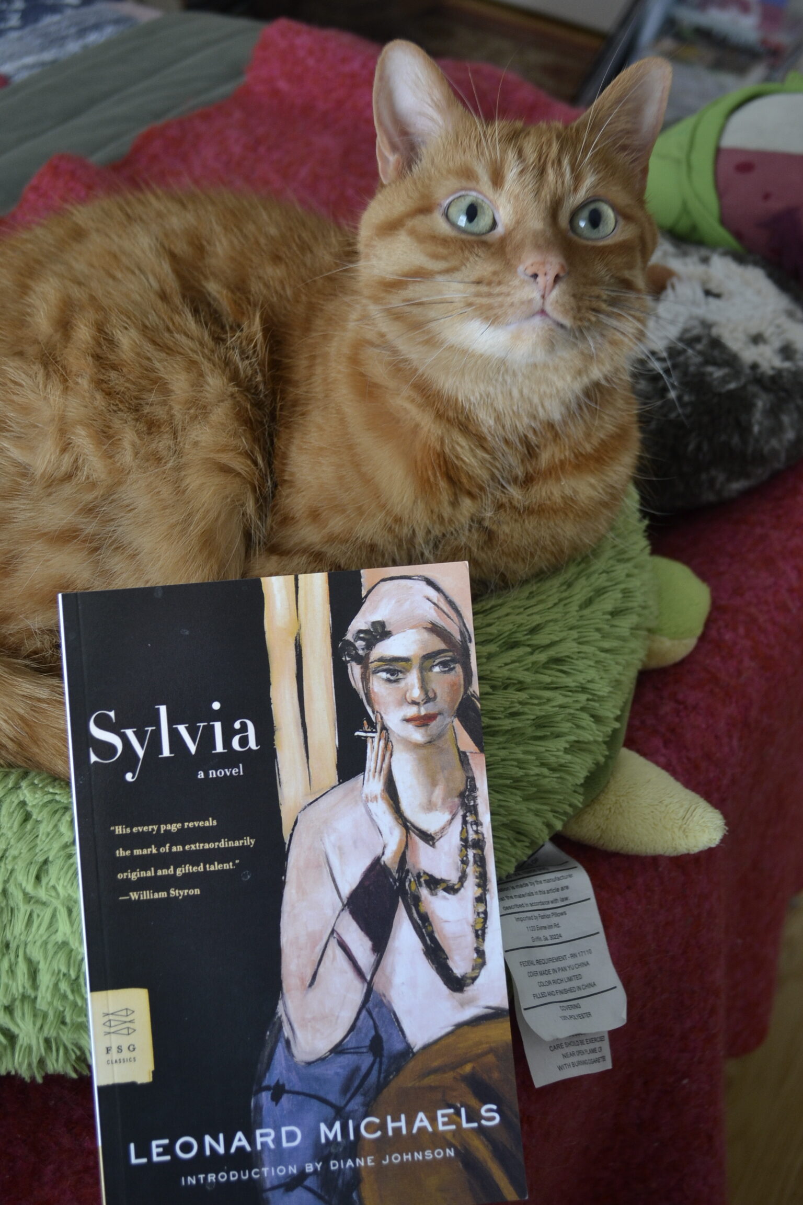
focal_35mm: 48
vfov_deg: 41.1
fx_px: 1606
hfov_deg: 28.1
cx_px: 402
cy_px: 602
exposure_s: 1/5
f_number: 4.8
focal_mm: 32
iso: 400
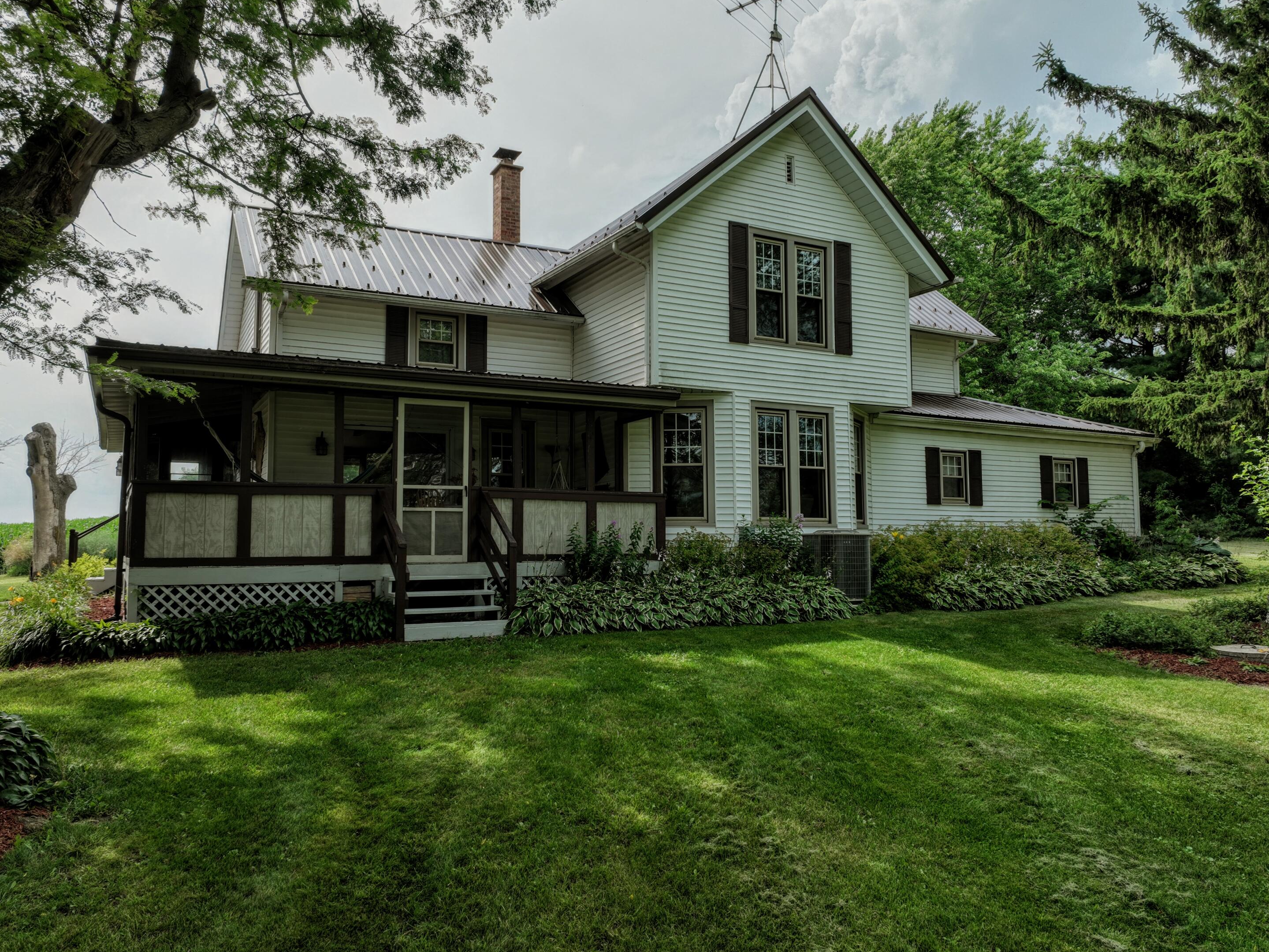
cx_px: 626
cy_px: 478
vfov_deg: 54.9
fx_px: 916
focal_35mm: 25
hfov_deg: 69.4
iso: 400
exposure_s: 1/2000
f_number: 2.8
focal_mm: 12.29
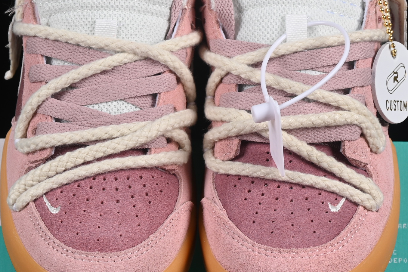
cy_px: 147
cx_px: 191
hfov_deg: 13.3
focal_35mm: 154
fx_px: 1745
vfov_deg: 8.9
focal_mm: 50
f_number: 8
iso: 160
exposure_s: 1/80
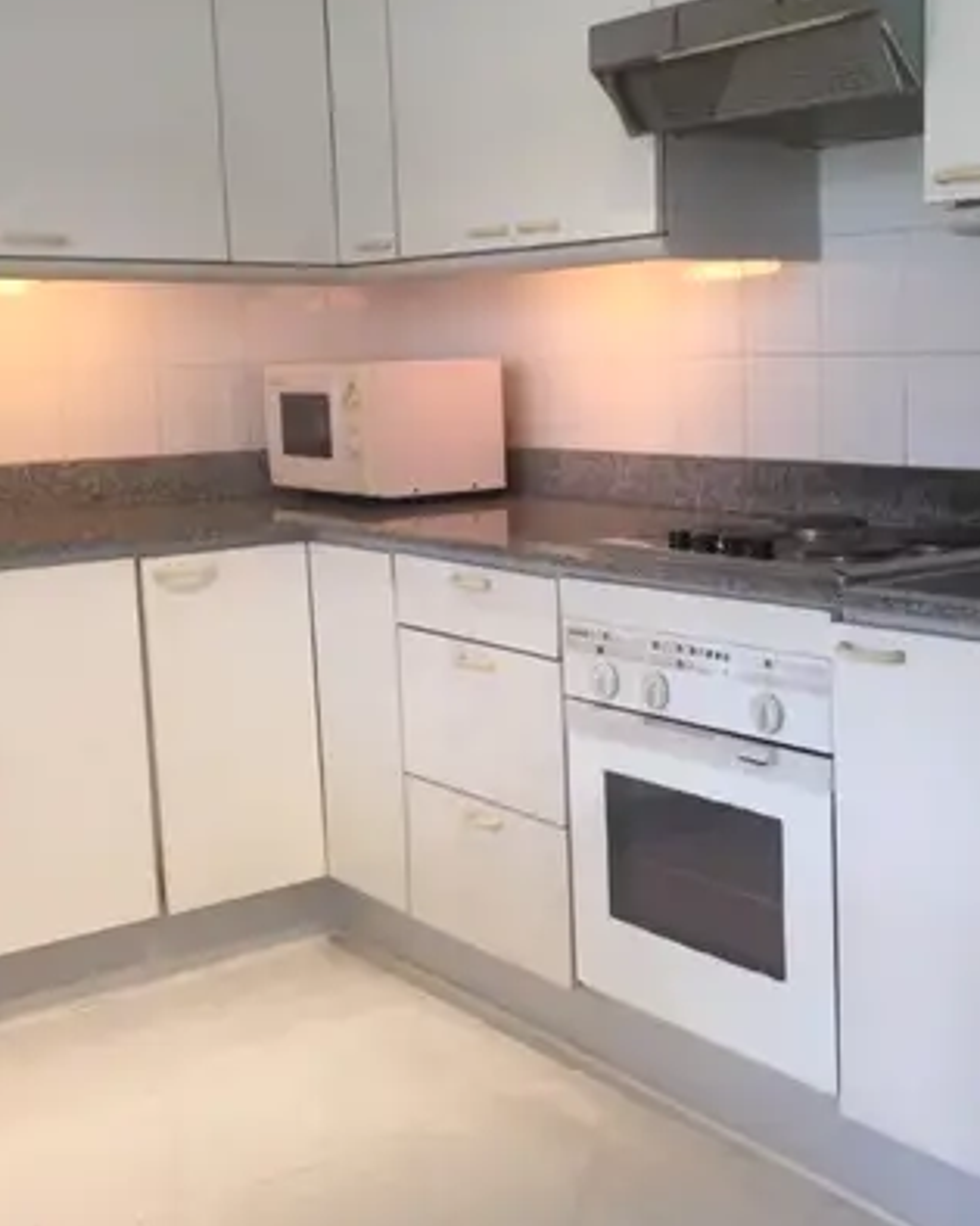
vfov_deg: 40.3
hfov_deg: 32.1
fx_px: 1668
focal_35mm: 46
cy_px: 579
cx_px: 731
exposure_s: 1/33
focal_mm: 4.15
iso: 32
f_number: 2.2
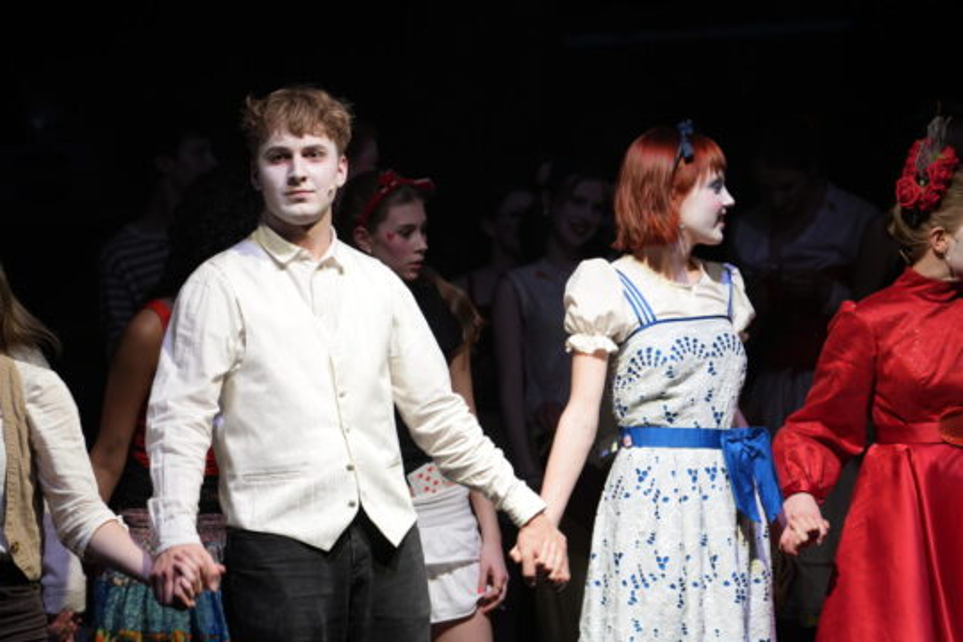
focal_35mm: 200
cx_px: 482
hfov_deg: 10.3
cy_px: 321
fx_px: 5350
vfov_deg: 6.9
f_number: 5.6
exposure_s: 1/200
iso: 1600
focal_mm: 200
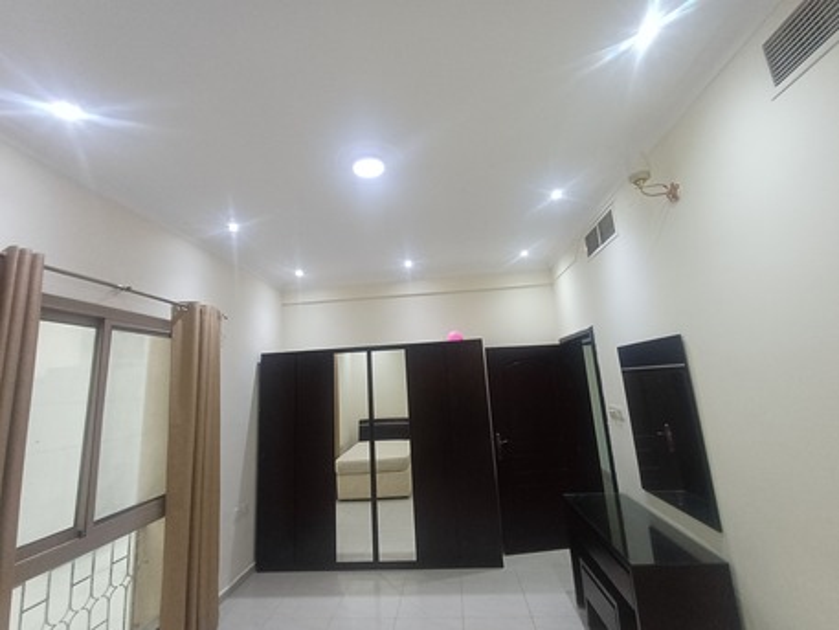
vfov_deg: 78.1
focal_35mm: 16
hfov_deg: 94.5
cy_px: 315
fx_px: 388
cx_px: 420
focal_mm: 1.64
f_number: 2.2
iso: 200
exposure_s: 1/50
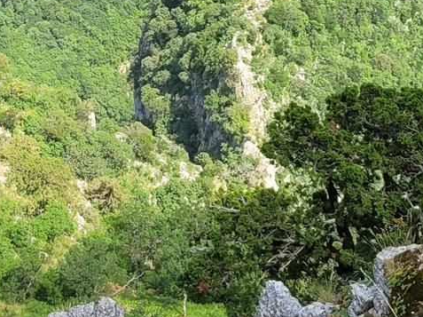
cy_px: 91
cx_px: -36
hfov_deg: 17.3
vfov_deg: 13.4
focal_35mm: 110
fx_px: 1343
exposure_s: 1/1228
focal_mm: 5.4
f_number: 1.8
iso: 40
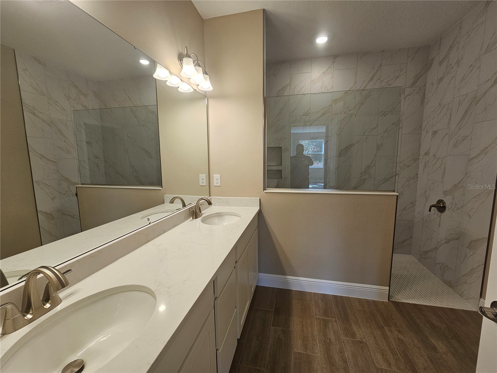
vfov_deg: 89.9
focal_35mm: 13
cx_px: 248
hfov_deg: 106.2
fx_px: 187
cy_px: 186
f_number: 2.2
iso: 50
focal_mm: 2.2
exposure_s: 1/60
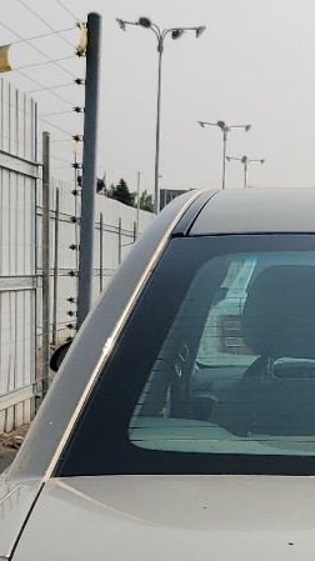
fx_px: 1502
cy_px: 730
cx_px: 465
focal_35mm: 101
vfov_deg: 19.5
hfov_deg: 11.5
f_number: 1.5
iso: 50
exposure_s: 1/5000
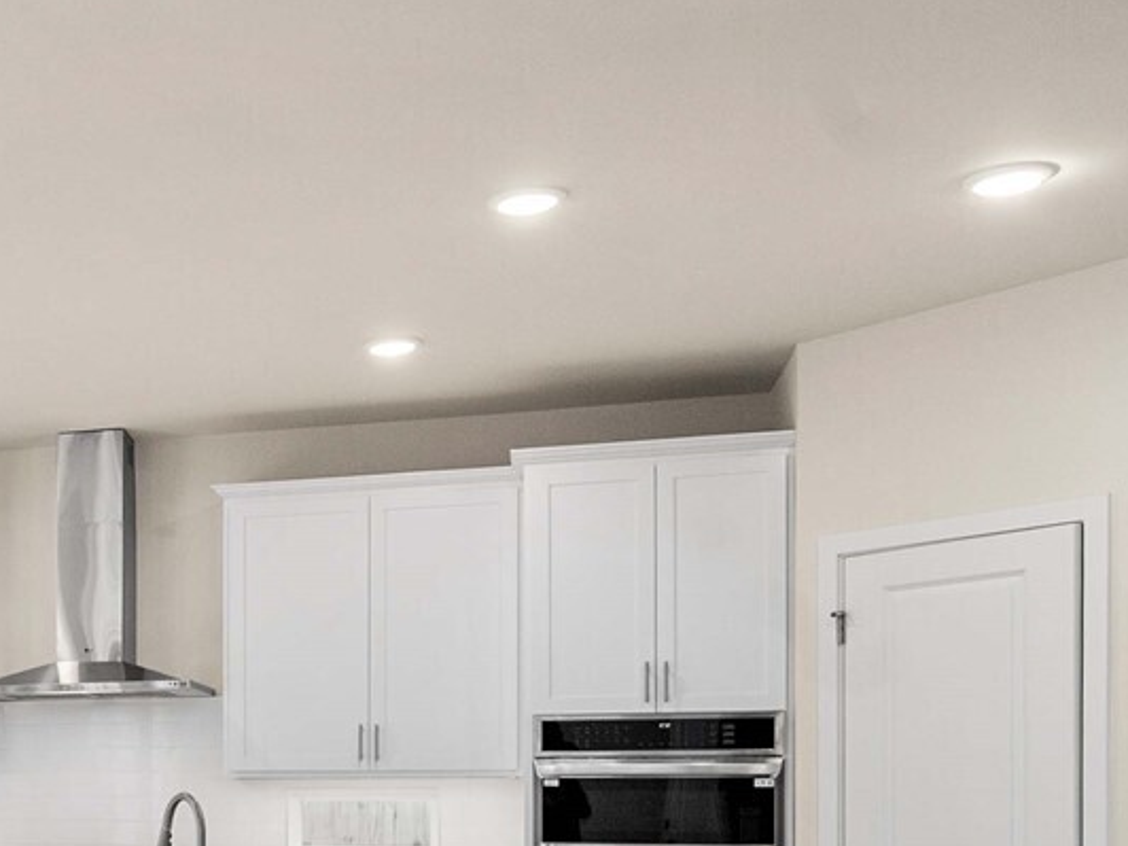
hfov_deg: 32.9
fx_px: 1597
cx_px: -181
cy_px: 848
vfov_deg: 27.9
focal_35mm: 49
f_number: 7.1
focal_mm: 16
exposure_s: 1/80
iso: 80
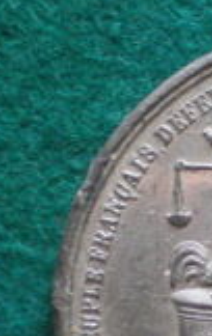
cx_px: 403
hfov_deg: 10.3
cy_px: 317
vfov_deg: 17.2
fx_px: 1094
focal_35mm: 119
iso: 400
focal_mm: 6.3
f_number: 3.1
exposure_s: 1/25
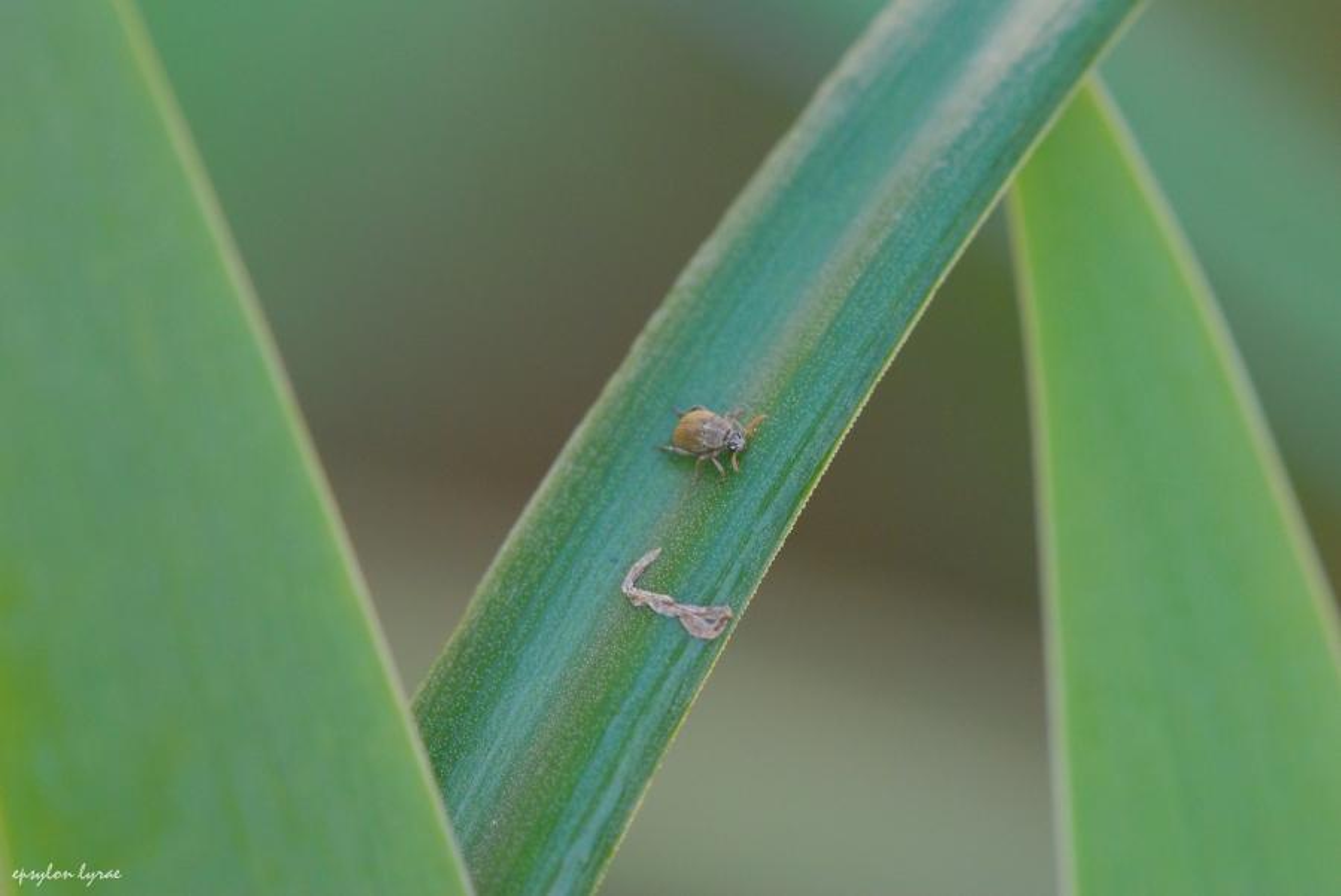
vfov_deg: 5.1
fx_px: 10067
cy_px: 448
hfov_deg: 7.6
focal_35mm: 270
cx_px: 670
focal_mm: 180
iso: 800
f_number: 10
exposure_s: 1/60
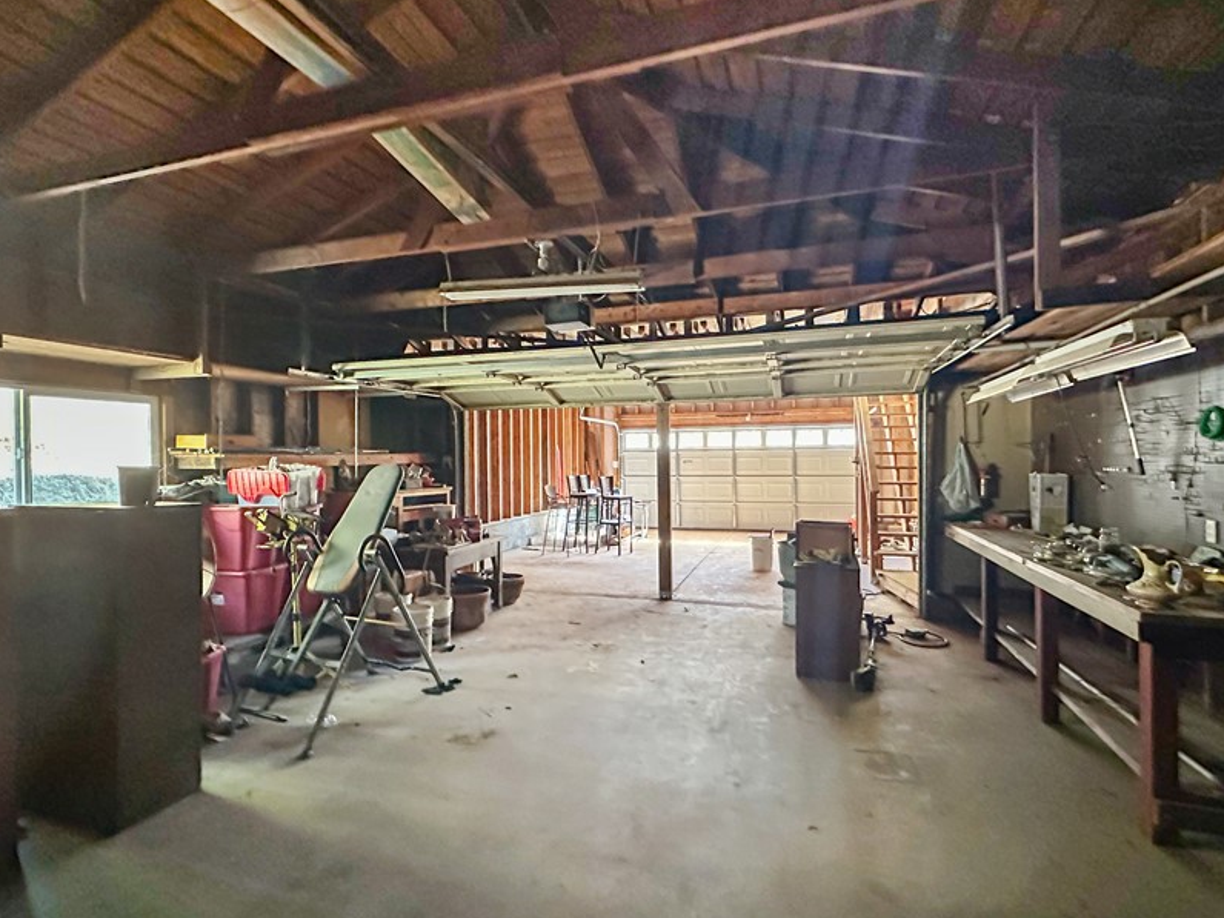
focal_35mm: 18
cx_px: 586
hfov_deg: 87.7
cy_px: 457
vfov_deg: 71.6
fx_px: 636
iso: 1250
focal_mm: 2.22
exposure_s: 1/60
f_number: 2.2
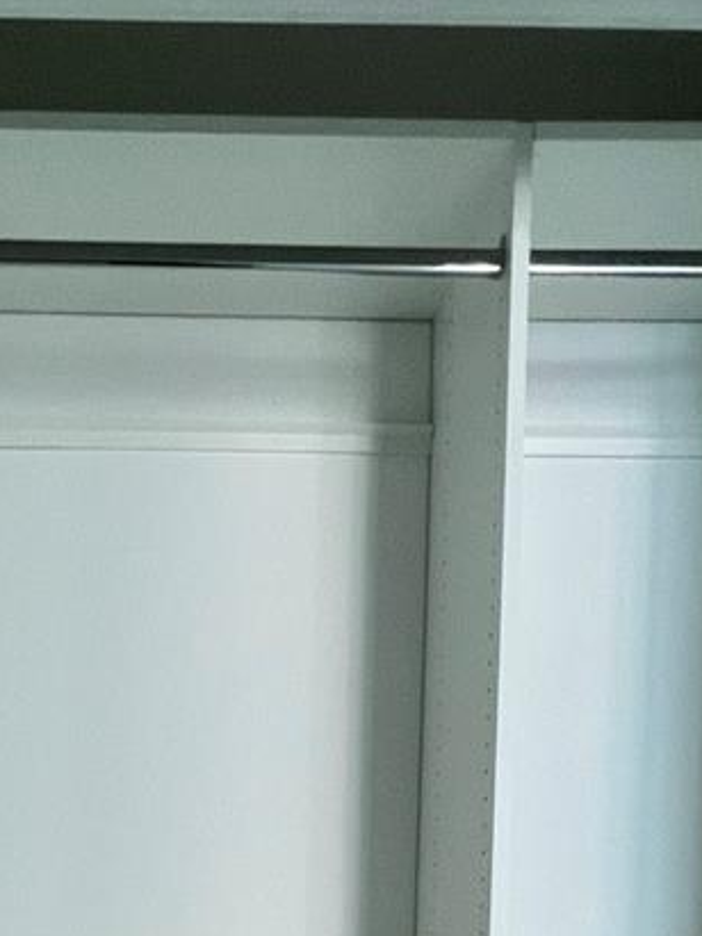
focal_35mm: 38
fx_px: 1028
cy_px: 1016
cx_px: 146
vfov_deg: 40.2
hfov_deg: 36.5
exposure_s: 1/60
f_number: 1.8
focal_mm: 1.57
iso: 320
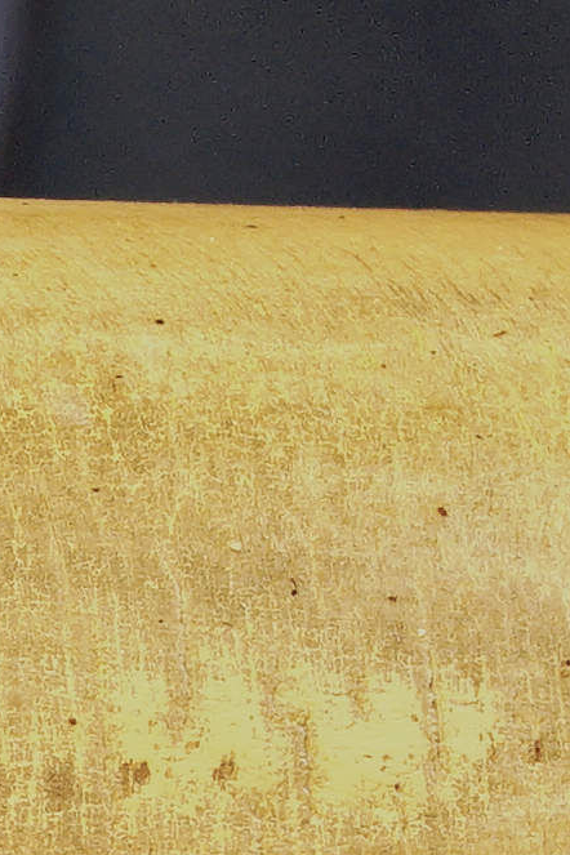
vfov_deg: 2.5
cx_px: -1709
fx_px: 19355
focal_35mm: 815
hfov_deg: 1.7
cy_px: 2332
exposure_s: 3.2
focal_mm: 90
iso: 500
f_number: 10
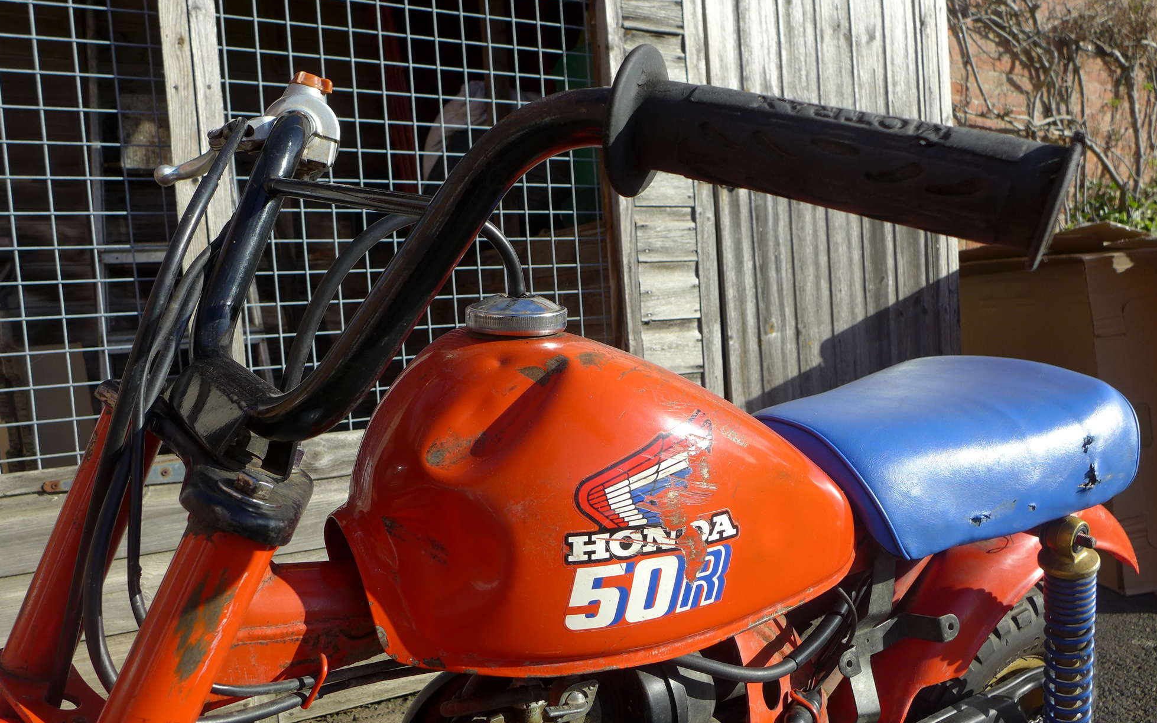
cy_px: 389
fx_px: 788
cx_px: 581
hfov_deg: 72.6
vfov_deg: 49.2
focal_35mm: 25
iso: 80
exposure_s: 1/1300
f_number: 2.8
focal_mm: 4.7
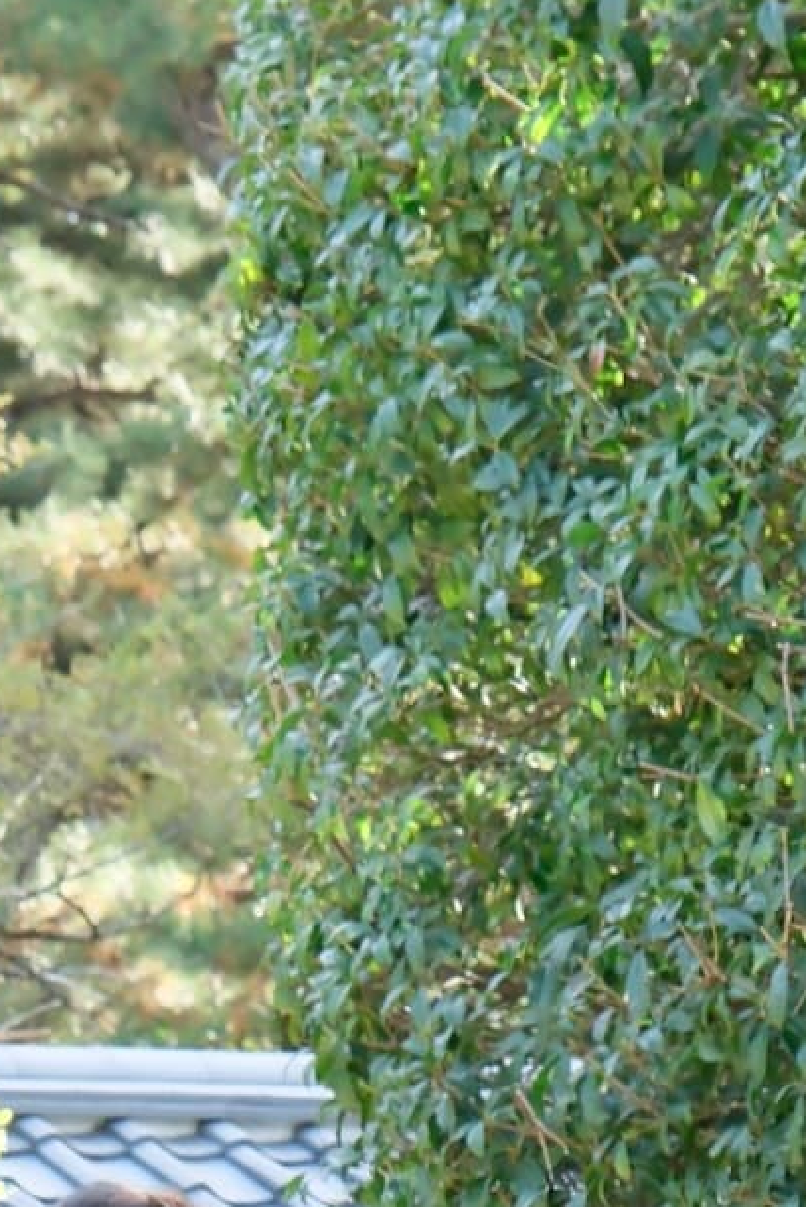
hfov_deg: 6.0
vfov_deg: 8.8
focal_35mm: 229
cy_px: 1764
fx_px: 7681
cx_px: -101
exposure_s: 1/125
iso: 800
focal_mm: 46.6
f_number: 5.6
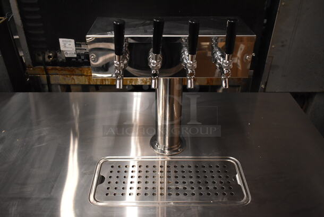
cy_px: 108
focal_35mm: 33
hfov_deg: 57.2
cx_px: 162
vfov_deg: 40.1
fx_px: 297
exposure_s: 1/125
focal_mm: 22
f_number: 3.8
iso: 2500
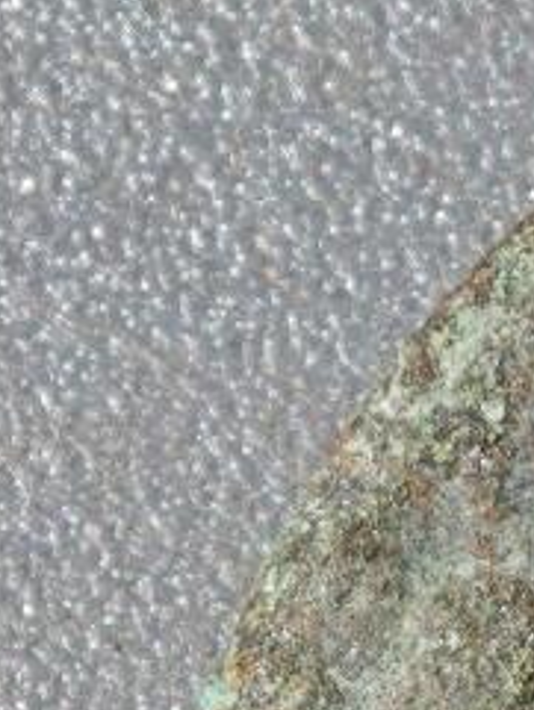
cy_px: 1697
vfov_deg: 2.7
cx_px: 1496
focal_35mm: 725
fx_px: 14899
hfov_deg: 2.0
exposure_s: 1/100
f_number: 2
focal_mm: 9
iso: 200
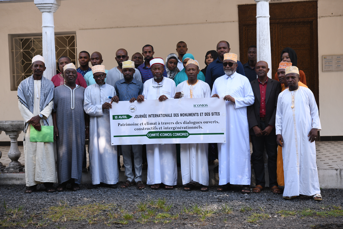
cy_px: 114
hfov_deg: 33.4
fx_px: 572
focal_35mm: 60
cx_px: 172
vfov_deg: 22.6
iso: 400
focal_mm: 60
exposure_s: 1/640
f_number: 4
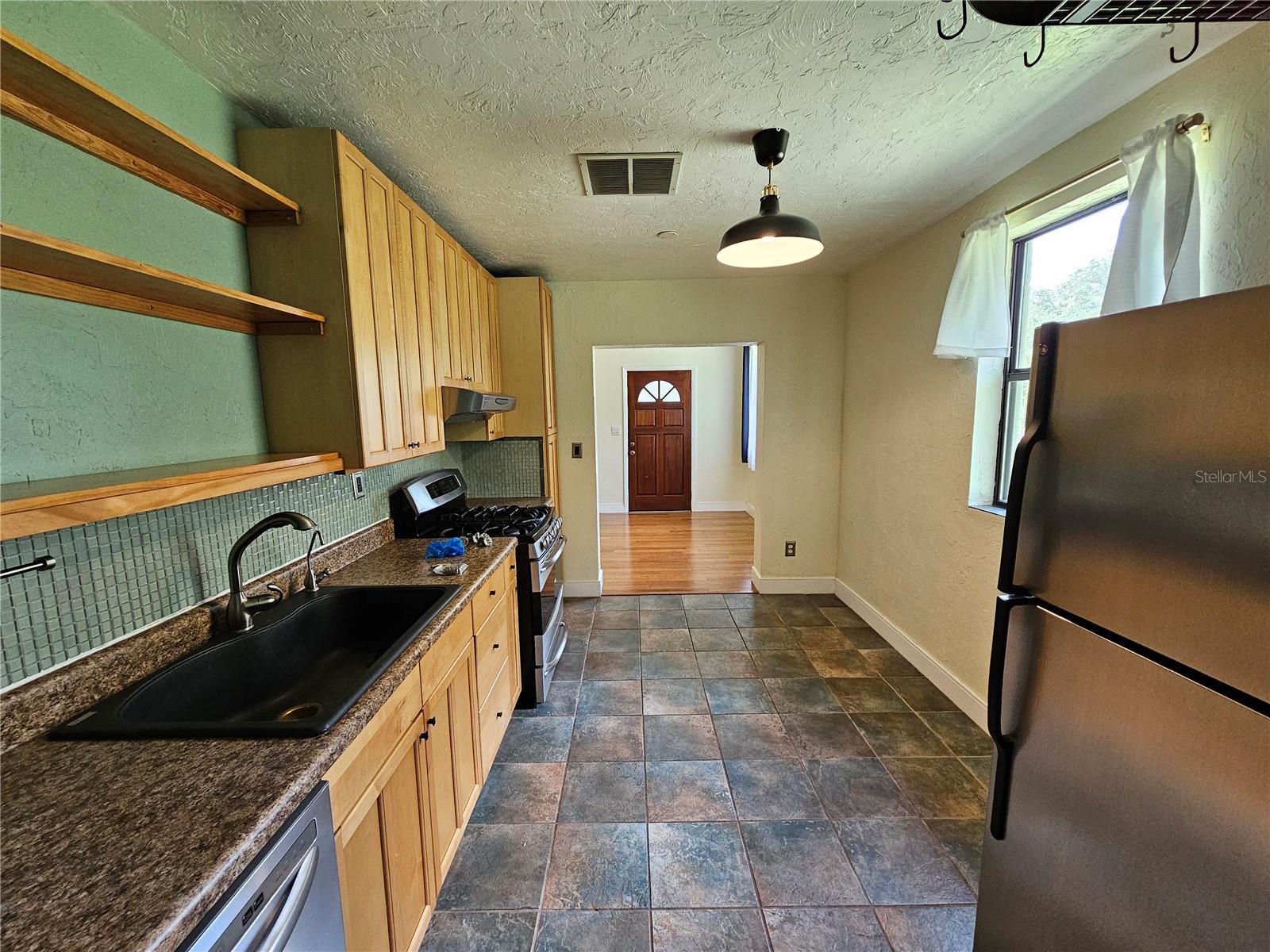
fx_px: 477
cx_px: 635
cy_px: 476
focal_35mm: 13
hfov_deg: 106.2
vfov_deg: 89.9
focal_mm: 2.2
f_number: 2.2
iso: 320
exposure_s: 1/100
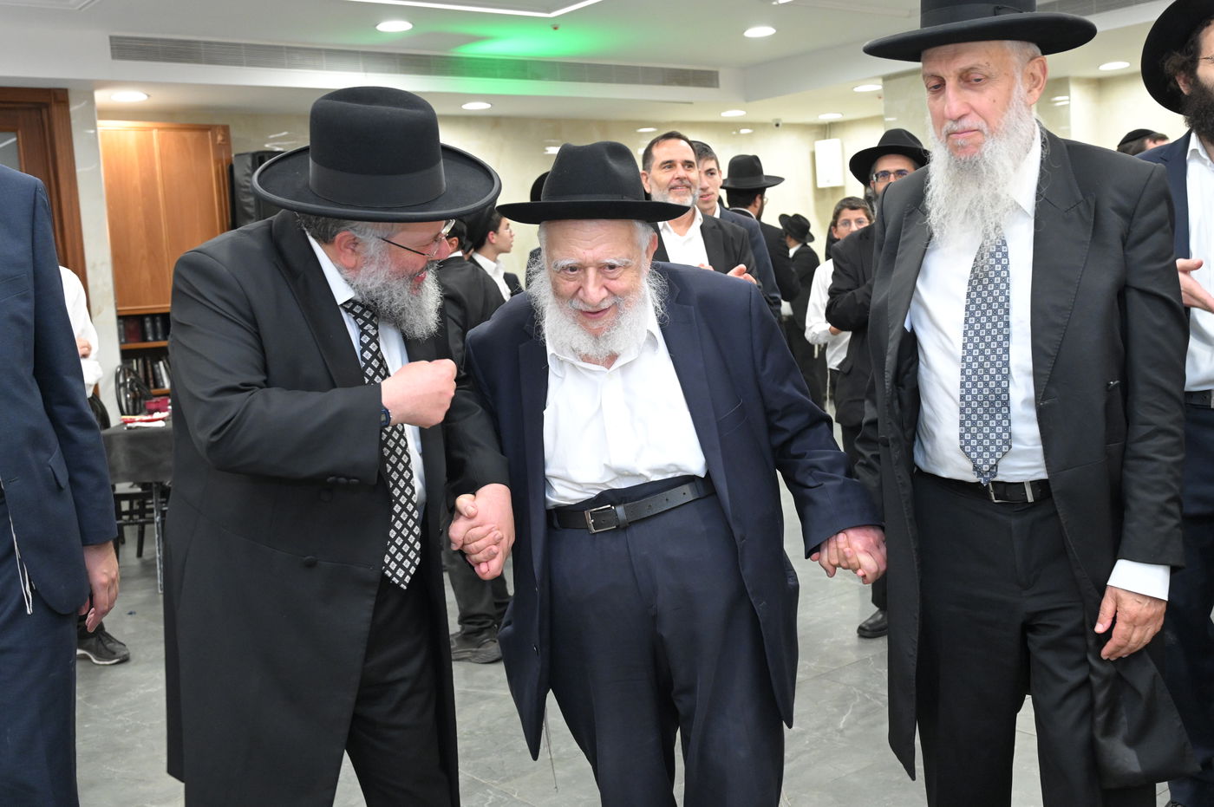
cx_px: 607
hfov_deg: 50.7
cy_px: 404
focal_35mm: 38
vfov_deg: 35.0
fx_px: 1280
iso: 5000
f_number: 5.6
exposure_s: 1/200
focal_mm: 38
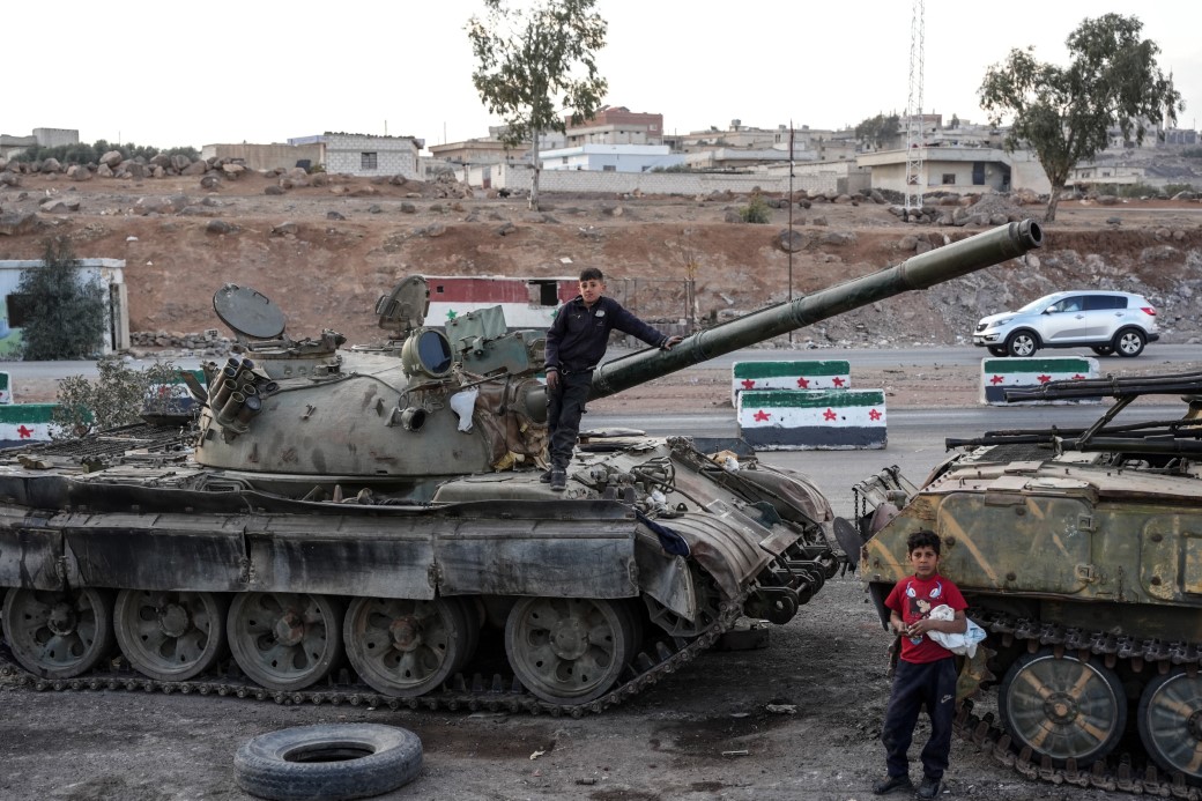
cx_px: 601
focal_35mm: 52
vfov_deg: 26.2
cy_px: 400
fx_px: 1719
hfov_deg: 38.5
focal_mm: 51.5
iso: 1000
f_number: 3.5
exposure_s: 1/1600
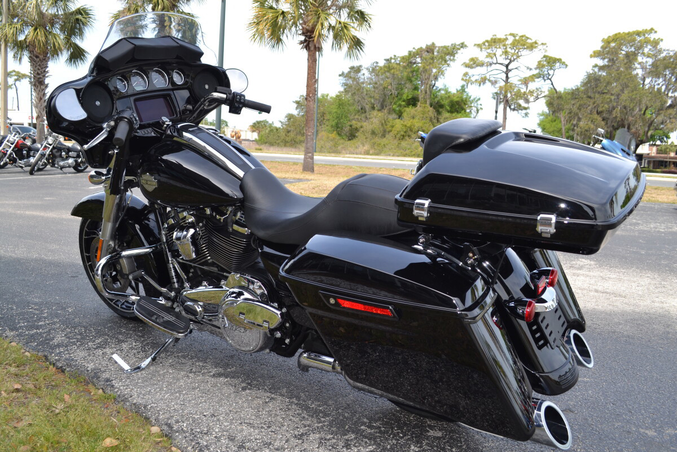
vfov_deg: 43.6
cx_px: 338
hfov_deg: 61.9
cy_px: 226
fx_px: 564
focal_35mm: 30
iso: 100
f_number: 6.3
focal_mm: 20
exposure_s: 1/200
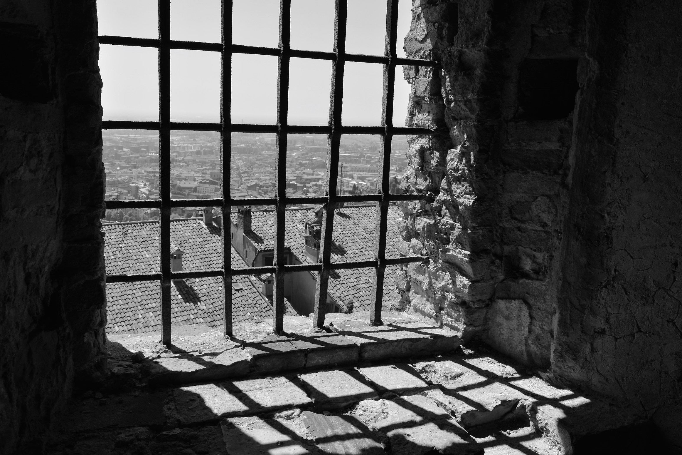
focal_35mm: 31
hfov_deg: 60.3
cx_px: 334
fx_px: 587
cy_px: 226
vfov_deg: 42.3
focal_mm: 20
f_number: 9
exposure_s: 1/200
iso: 100
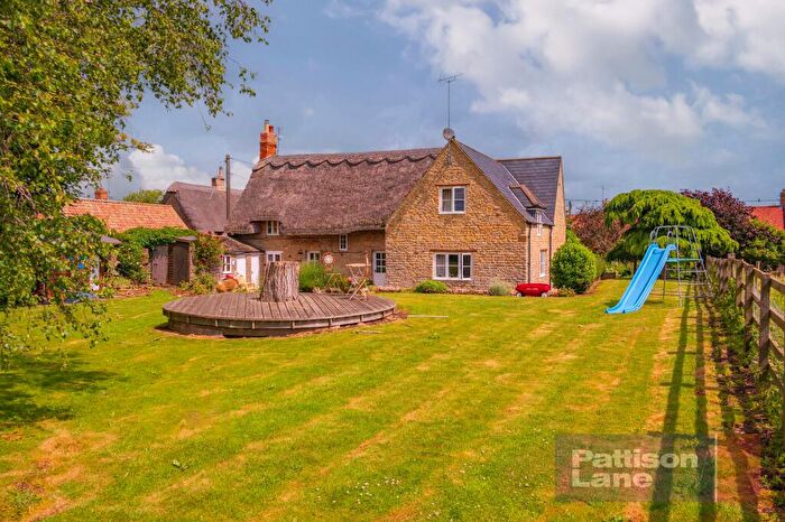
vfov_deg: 46.4
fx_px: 610
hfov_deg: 65.5
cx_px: 392
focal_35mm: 28
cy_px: 261
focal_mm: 28
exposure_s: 1/1250
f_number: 5.6
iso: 100
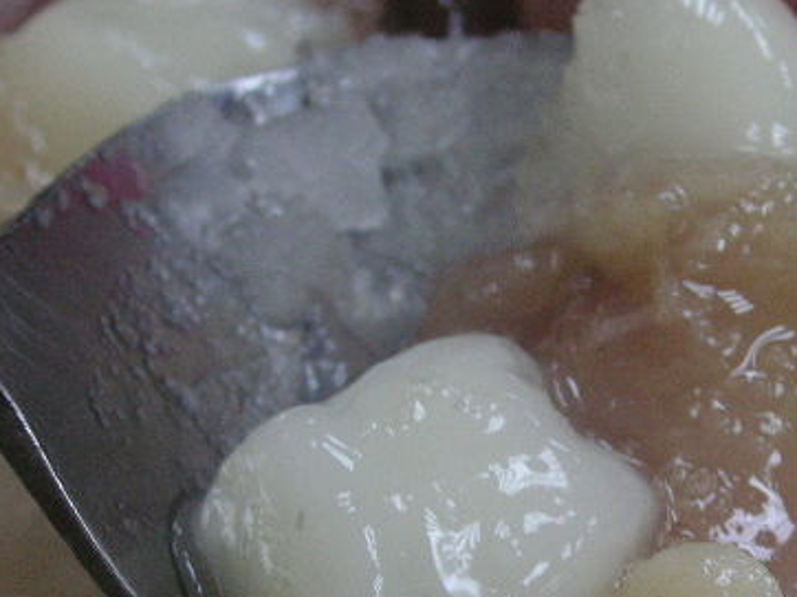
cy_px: 497
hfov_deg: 12.4
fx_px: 3635
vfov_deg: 9.4
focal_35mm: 158
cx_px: 658
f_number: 4.7
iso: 100
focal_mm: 14.6
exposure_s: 1/20
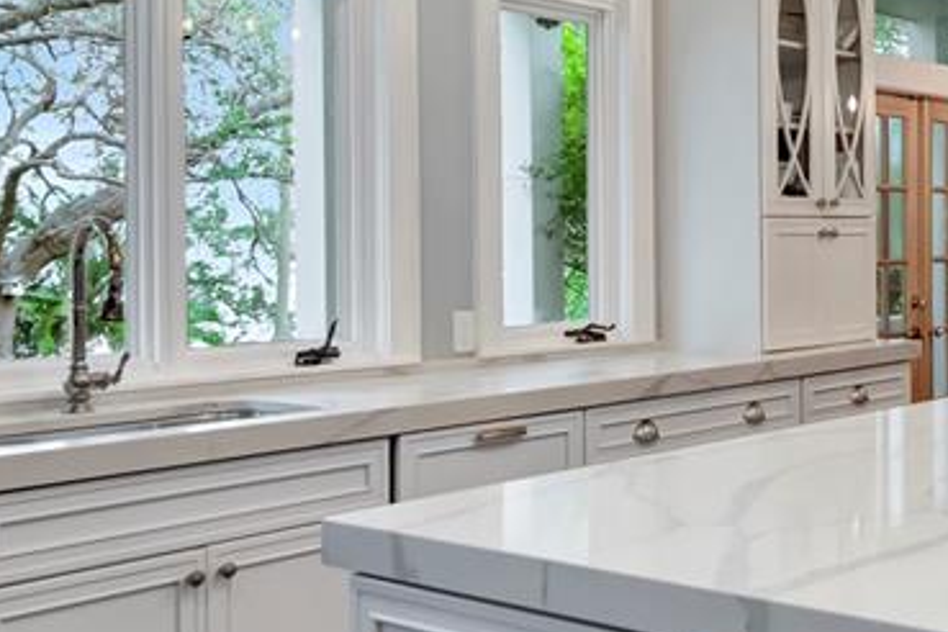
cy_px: 272
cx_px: 835
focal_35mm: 50
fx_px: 1317
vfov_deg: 27.0
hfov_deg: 37.3
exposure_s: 1/50
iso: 1000
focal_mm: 12
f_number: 7.1
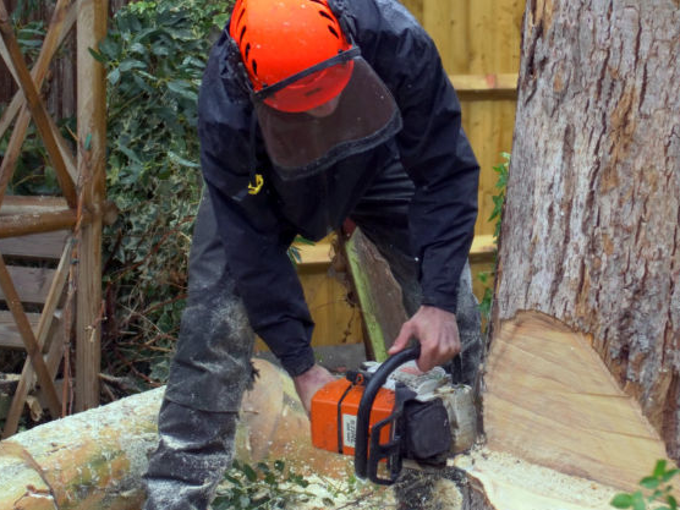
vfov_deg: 20.4
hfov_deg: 26.9
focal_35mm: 72
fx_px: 1414
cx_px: 454
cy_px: 308
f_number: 1.2
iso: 500
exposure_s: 1/1600
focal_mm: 25
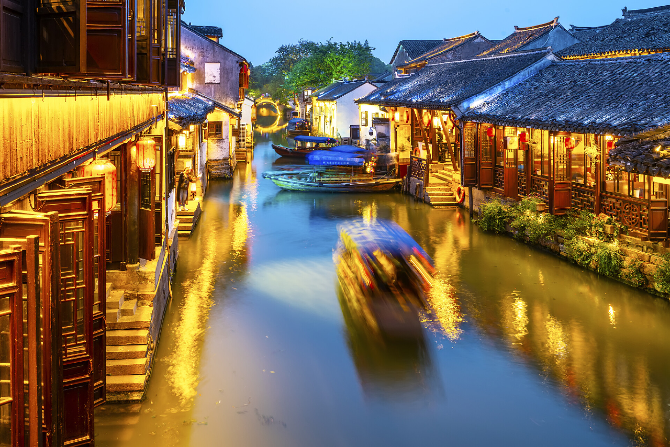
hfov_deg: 54.4
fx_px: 651
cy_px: 224
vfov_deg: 37.9
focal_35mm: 35
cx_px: 335
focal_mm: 35
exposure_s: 4
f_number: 11
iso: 100
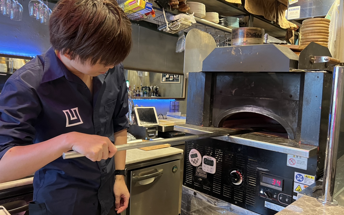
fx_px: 281
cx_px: 171
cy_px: 97
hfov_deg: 62.9
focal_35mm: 30
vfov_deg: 41.8
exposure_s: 1/33
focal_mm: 5.7
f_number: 1.5
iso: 500
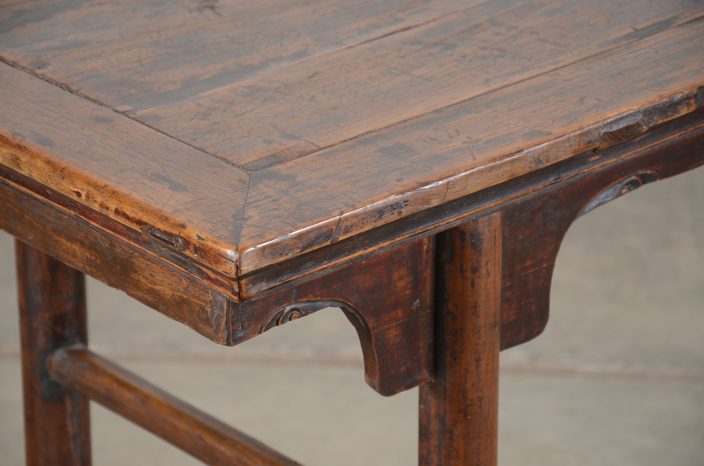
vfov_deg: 8.7
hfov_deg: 13.1
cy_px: 233
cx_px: 352
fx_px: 3074
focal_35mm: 158
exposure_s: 1/80
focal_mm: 105
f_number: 7.1
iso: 125
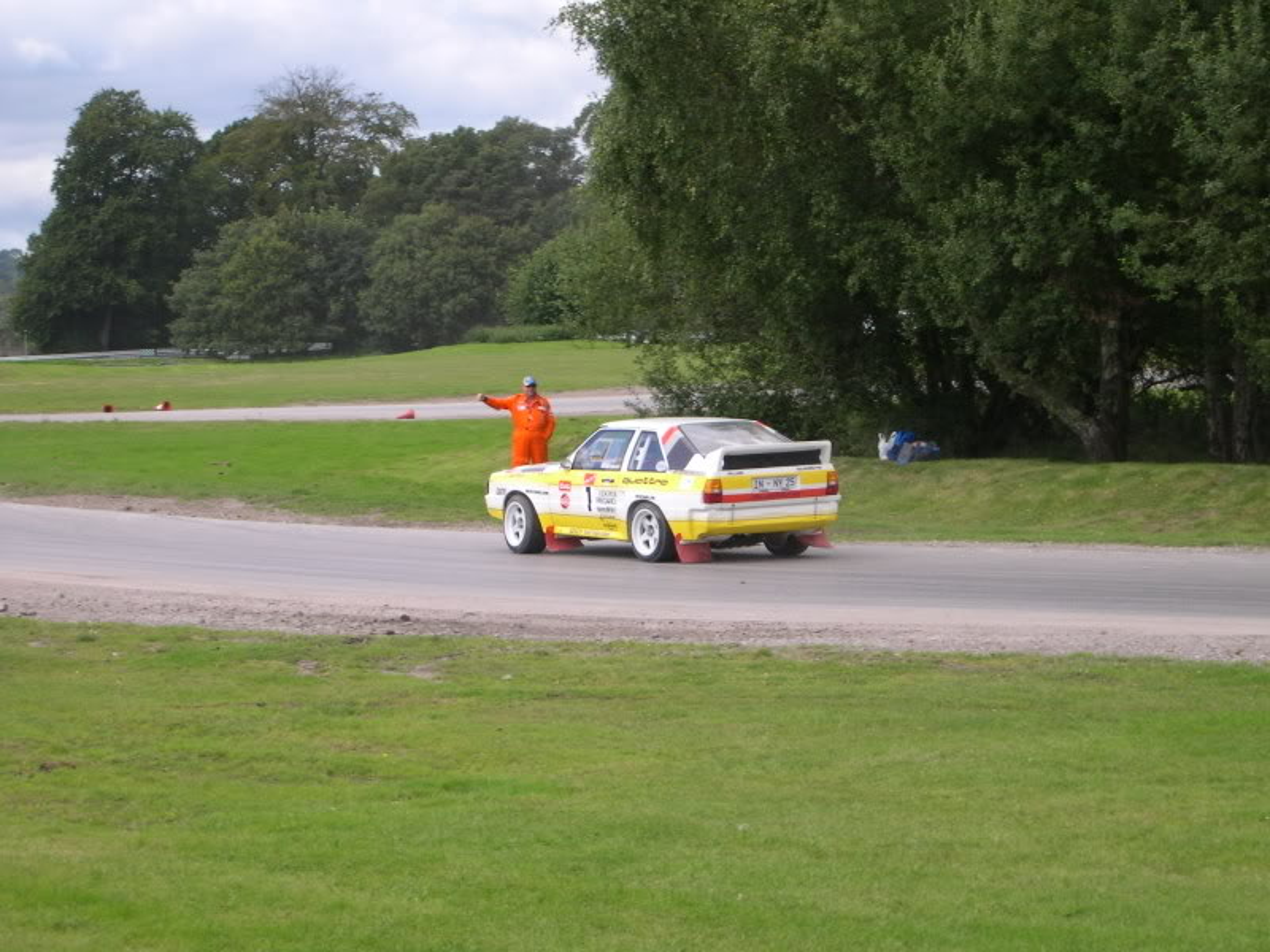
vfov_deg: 14.5
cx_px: 635
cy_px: 476
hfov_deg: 19.3
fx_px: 3742
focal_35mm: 102
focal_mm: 21.6
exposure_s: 1/309
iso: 100
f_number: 4.8
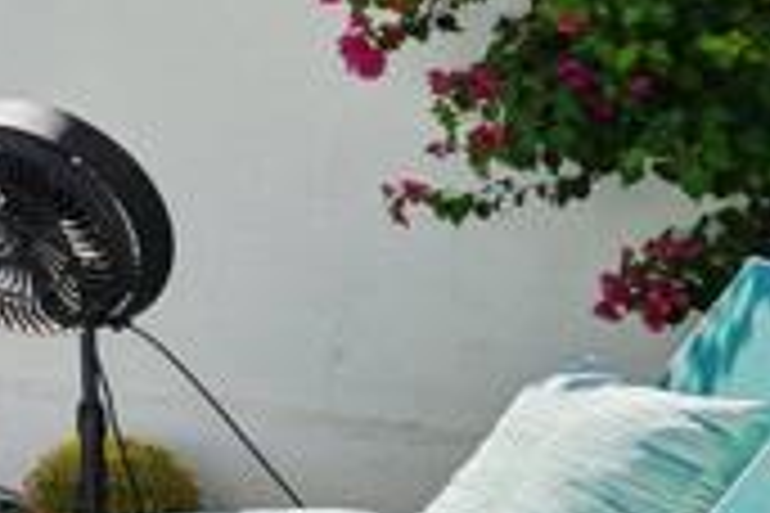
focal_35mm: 96
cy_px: -72
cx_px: -1531
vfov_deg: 13.9
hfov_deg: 11.5
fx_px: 2053
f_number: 8
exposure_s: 1/250
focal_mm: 16
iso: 100
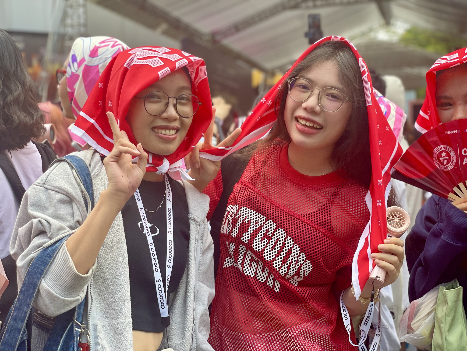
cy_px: 176
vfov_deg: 28.0
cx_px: 234
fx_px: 702
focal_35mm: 52
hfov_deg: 36.8
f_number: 2
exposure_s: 1/122
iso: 40
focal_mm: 6
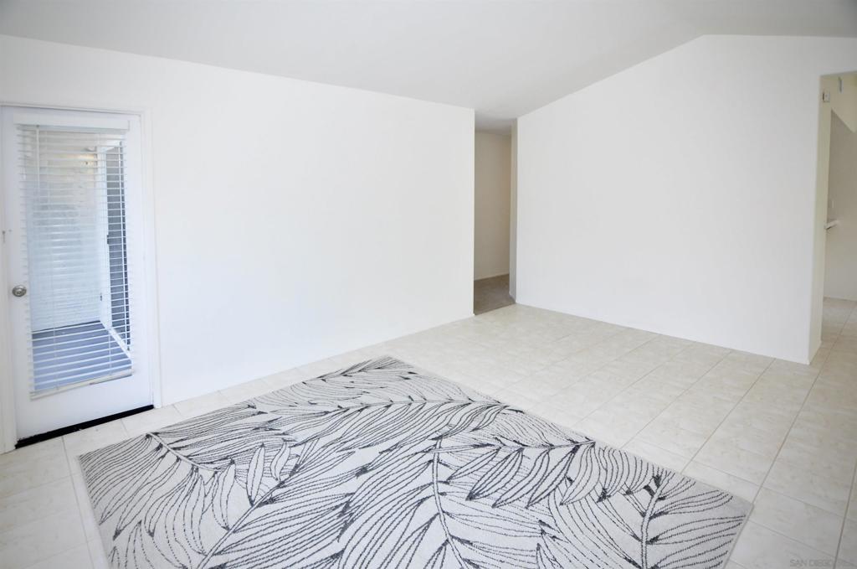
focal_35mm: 16
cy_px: 284
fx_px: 392
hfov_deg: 95.1
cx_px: 428
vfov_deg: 71.9
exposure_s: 1/100
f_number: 5
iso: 400
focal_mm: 11
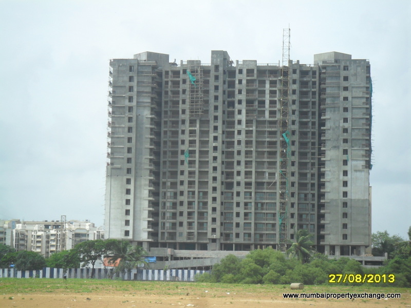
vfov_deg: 13.7
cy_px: 154
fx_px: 1282
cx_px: 206
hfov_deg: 18.2
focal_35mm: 108
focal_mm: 19.6
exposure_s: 1/500
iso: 100
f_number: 5
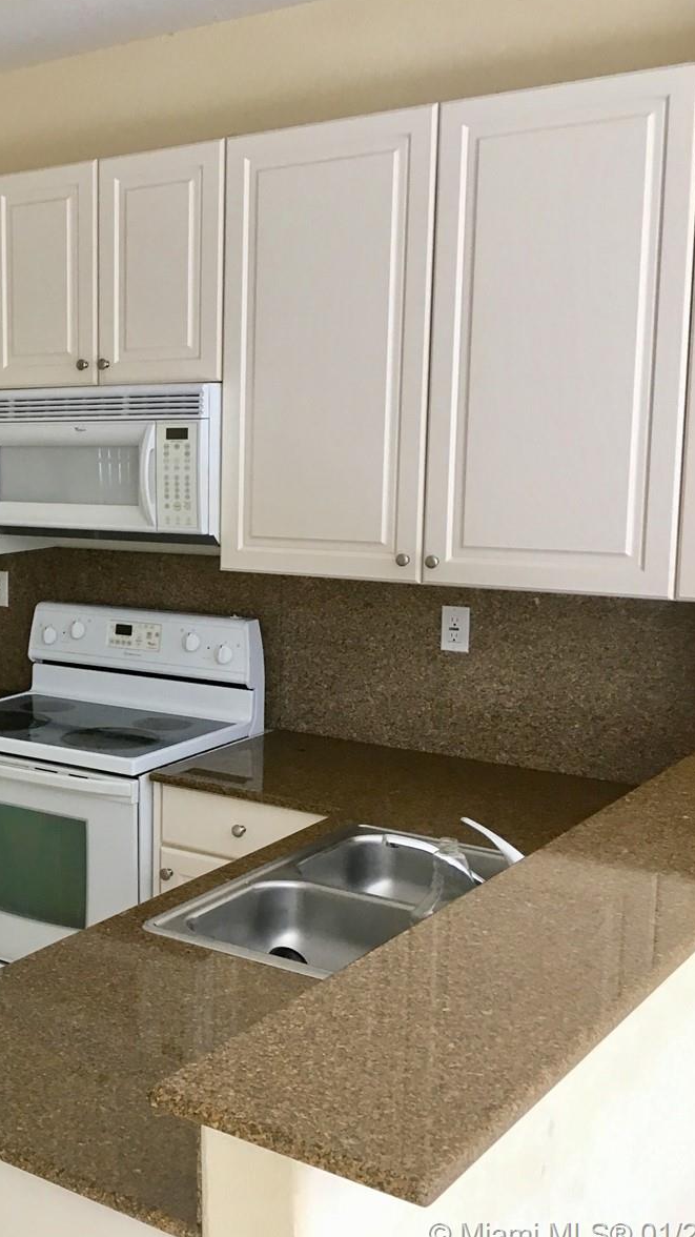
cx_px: -73
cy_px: 624
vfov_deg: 47.4
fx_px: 1410
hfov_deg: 25.6
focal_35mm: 43
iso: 80
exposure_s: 1/30
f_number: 2.2
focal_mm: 4.15
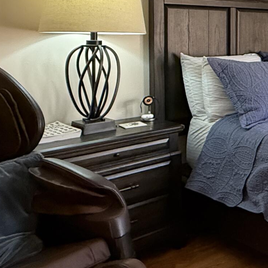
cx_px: 405
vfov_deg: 33.0
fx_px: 438
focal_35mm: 50
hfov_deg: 25.4
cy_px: 49
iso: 500
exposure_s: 1/60
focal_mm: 2.22
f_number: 2.2
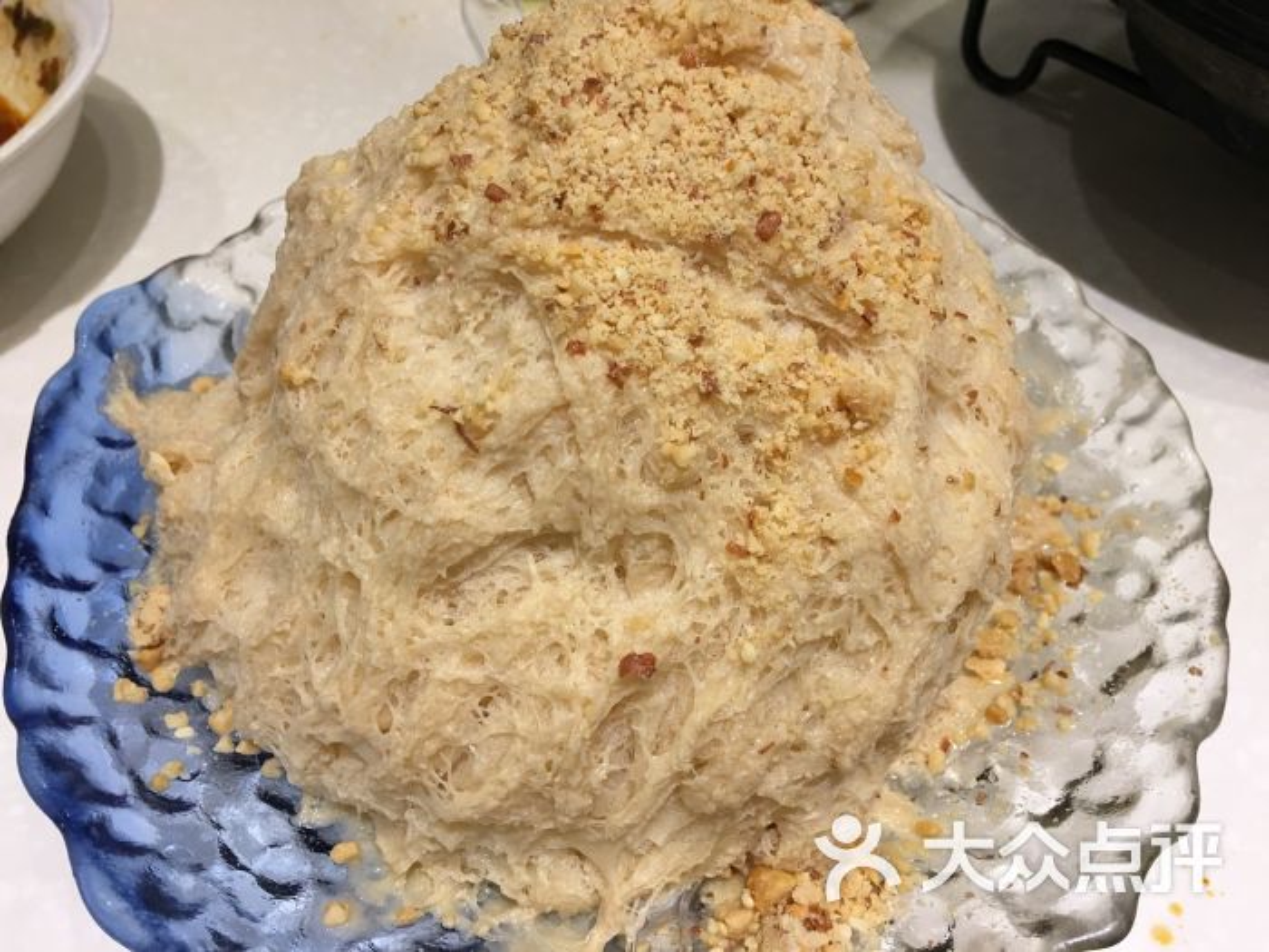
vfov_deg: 48.2
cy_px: 476
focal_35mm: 29
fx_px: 1063
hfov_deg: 61.7
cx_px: 634
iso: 50
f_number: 2.2
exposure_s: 1/33
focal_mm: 4.15
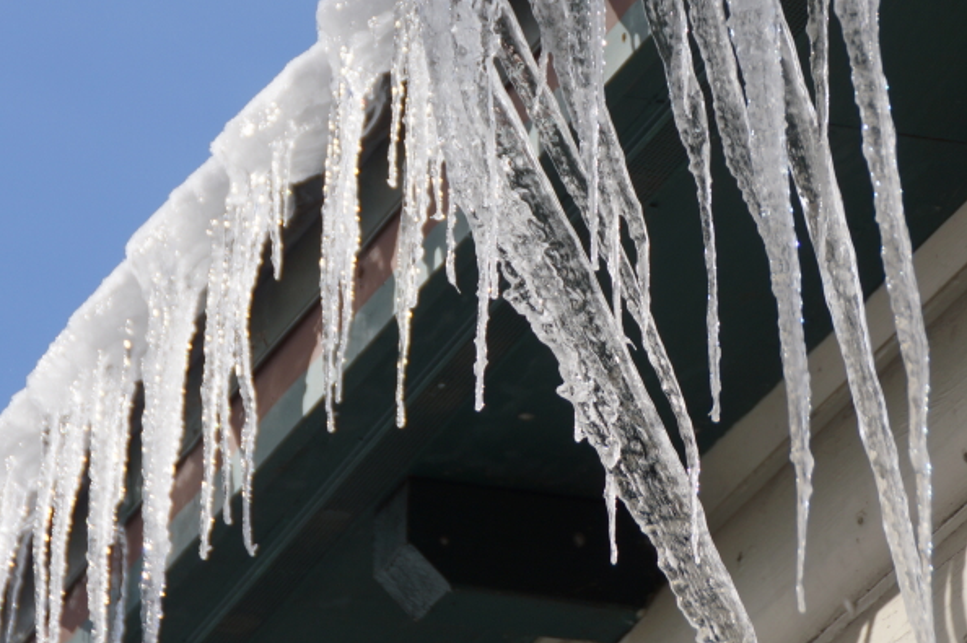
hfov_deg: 7.4
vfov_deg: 4.9
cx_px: 580
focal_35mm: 278
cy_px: 104
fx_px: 7461
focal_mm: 110
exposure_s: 1/200
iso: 100
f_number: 5.6
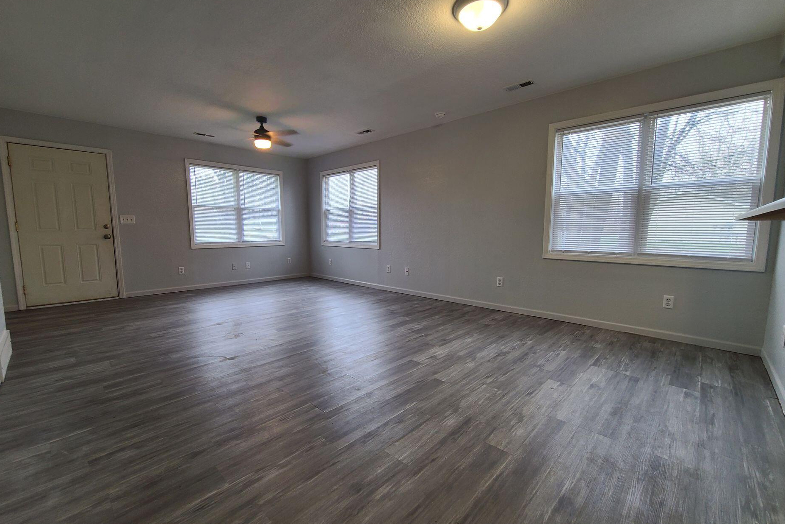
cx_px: 390
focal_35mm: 14
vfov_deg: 81.2
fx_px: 305
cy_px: 265
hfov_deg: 104.3
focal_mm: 2.2
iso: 125
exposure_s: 1/60
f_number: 2.2
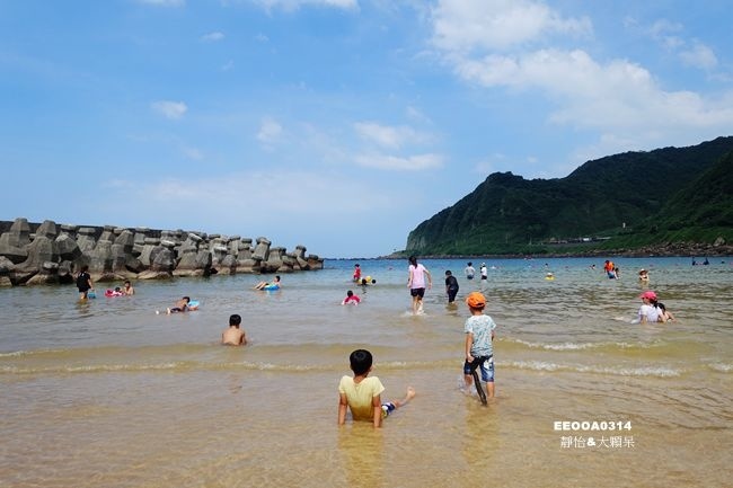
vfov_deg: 53.1
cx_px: 366
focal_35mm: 24
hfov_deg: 73.8
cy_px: 244
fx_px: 489
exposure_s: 1/160
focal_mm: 8.8
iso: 125
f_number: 4
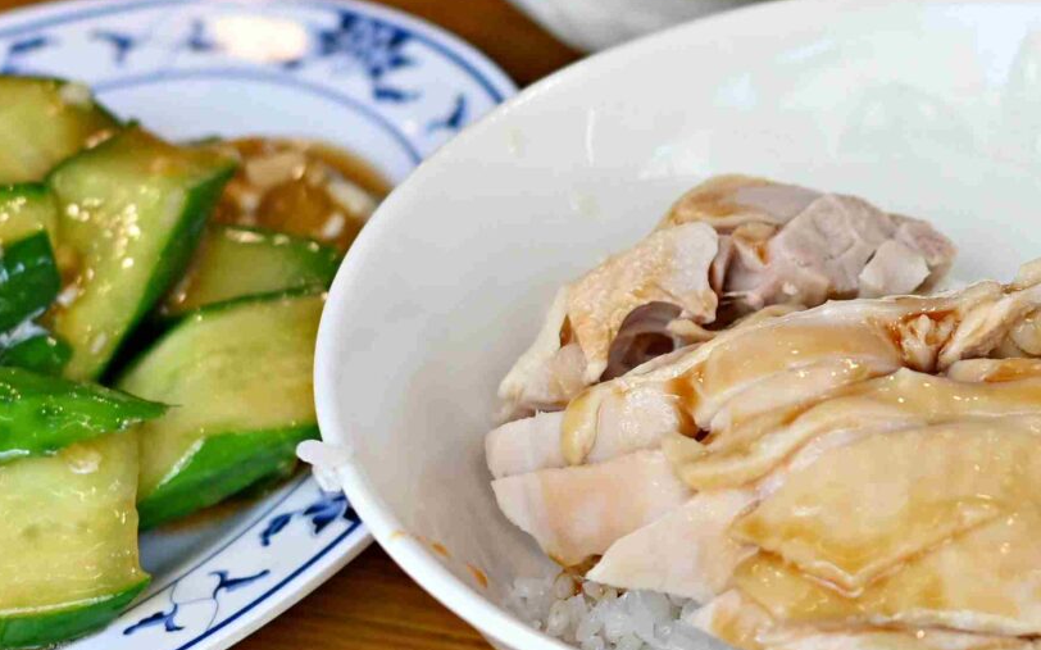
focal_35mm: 241
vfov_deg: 5.4
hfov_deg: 8.7
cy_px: 153
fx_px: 6835
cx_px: 1020
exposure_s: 1/200
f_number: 2.8
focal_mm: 50
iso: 100
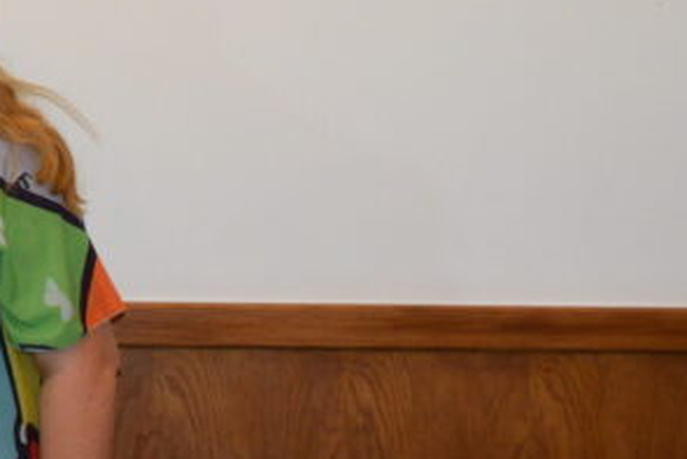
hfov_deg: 15.5
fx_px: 2386
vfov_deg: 10.7
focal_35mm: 125
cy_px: -134
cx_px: -221
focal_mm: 24
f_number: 4
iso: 800
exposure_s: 1/60
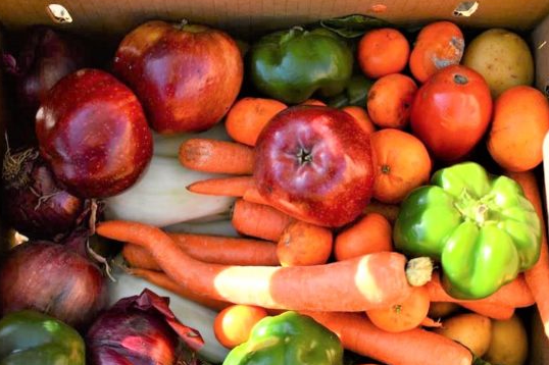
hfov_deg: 34.2
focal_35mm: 59
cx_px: 268
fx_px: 892
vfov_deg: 23.1
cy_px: 179
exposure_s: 1/1000
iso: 100
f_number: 1.8
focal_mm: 35
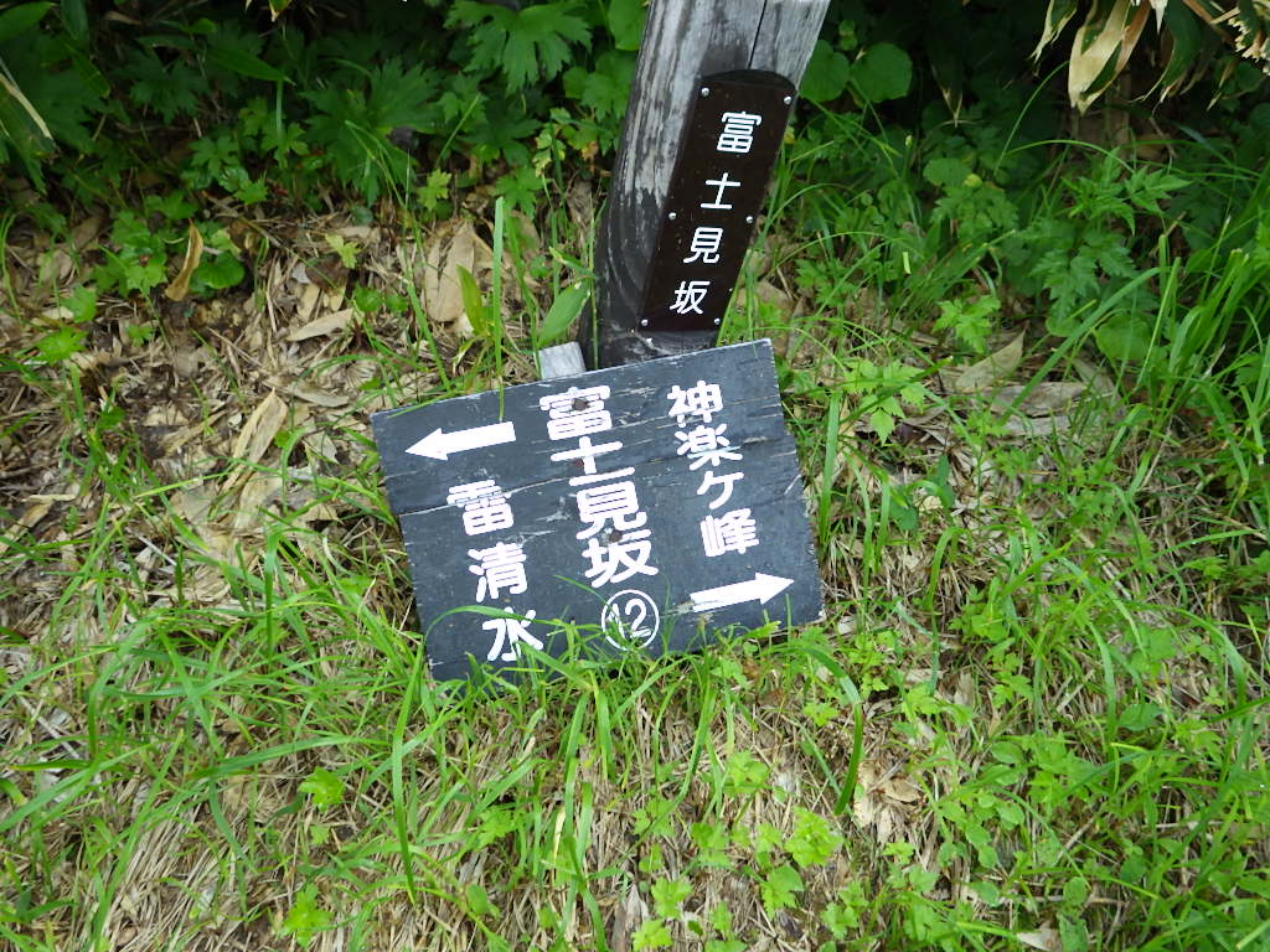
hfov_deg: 69.4
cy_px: 476
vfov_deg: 54.9
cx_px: 635
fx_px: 917
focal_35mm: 25
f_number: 2.8
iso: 125
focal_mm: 4.5
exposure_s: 1/250
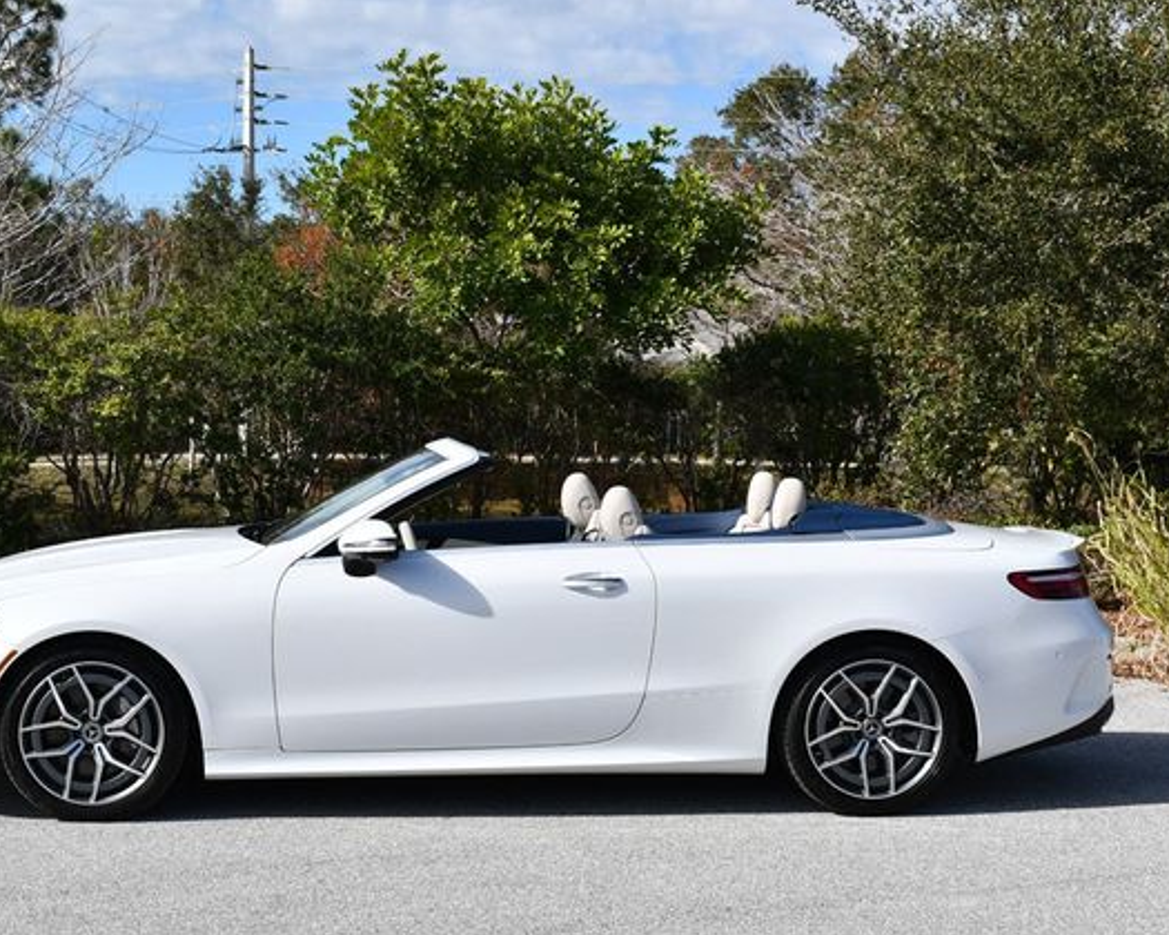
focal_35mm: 71
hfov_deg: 26.8
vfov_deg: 21.6
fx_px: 2456
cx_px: 521
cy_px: 472
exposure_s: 1/320
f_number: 9
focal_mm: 31
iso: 100
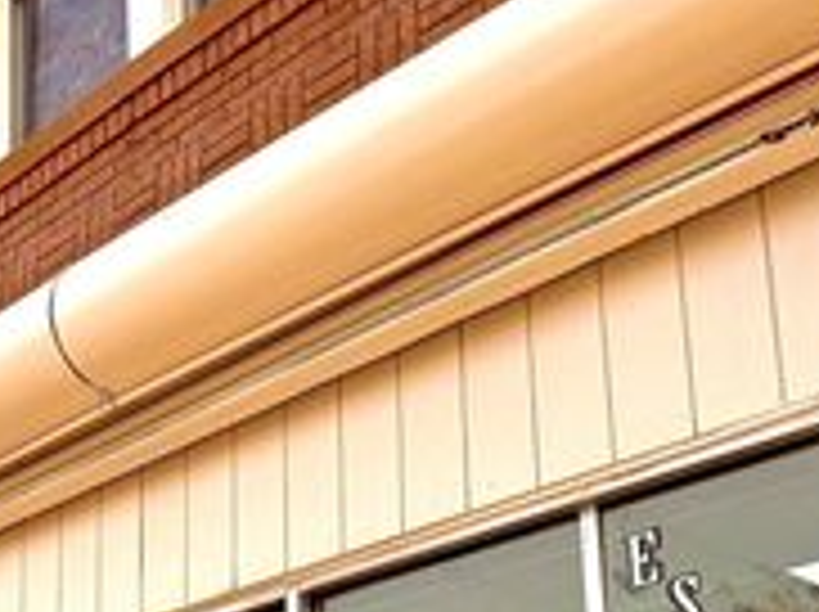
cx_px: -4
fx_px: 1559
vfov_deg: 21.1
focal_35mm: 66
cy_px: 677
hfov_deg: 27.7
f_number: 1.78
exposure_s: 1/2299
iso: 80
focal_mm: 6.76
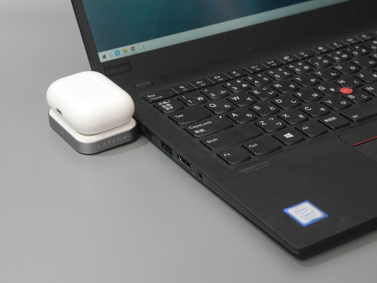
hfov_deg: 29.4
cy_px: 142
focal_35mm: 66
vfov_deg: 22.3
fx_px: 719
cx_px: 188
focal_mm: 33
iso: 2500
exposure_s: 1/60
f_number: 5.6
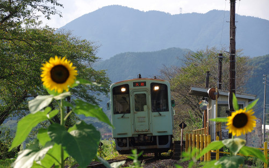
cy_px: 89
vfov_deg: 7.3
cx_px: 134
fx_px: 1327
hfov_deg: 11.6
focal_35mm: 181
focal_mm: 118
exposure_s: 1/320
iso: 200
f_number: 7.1
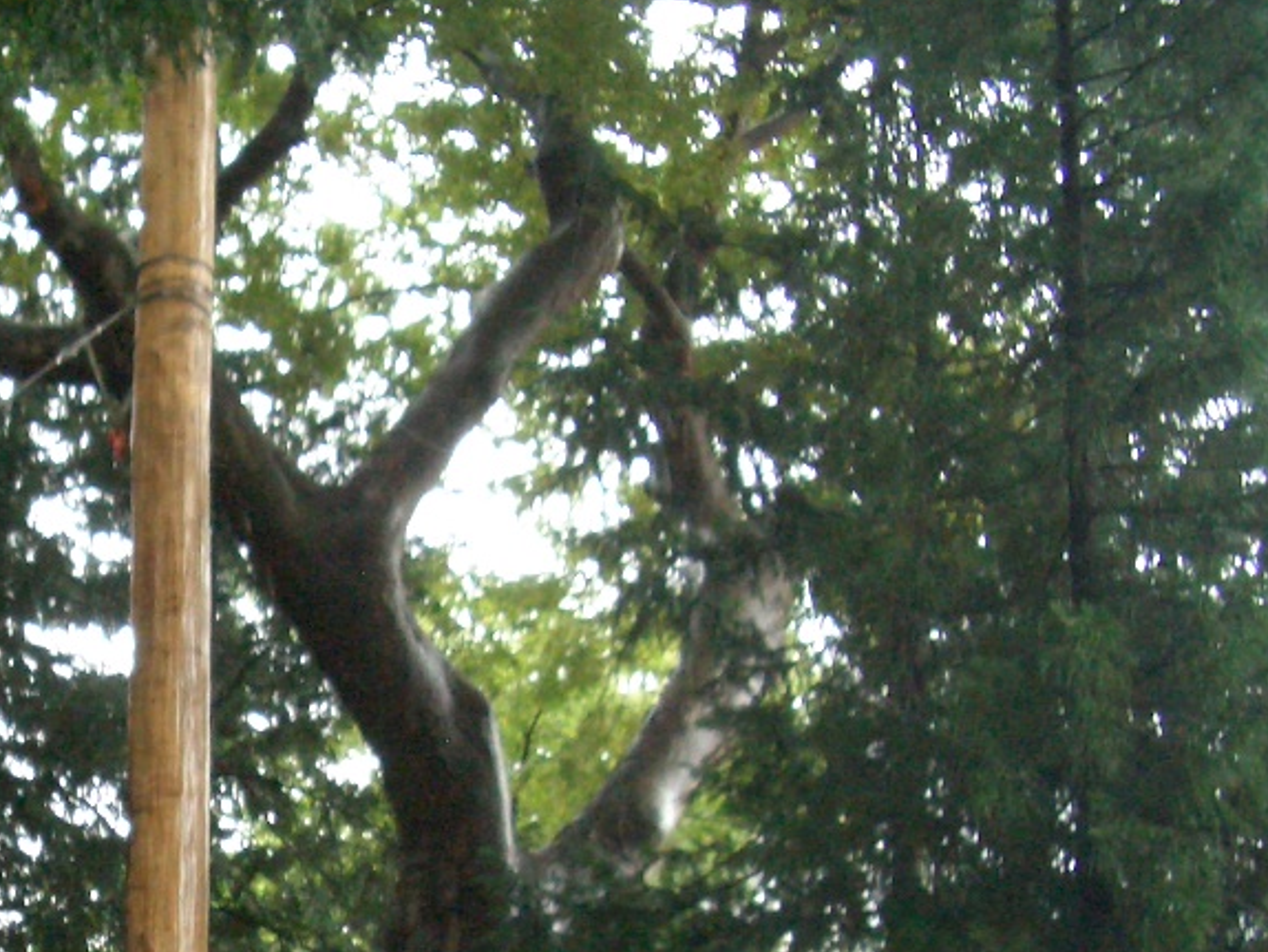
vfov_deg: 18.3
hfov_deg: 23.8
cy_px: 994
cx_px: -22
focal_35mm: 78
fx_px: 2858
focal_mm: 5.8
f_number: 2.6
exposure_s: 1/40
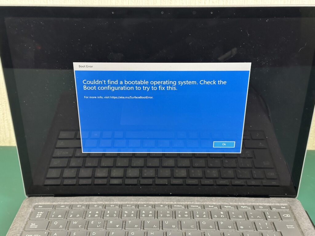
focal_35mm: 48
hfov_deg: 39.7
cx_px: 158
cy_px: 118
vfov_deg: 30.3
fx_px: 437
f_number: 1.78
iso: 400
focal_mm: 6.86
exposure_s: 1/33
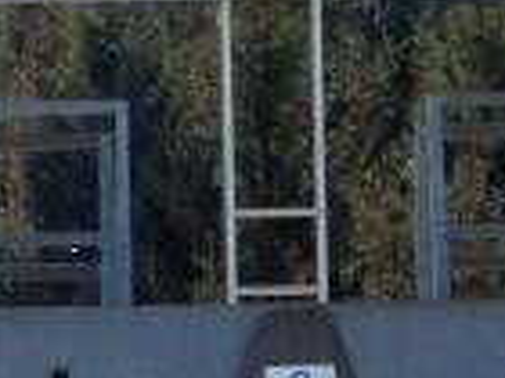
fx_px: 20701
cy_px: 472
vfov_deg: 1.0
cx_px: -592
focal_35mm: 1419
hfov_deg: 1.4
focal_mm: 33.17
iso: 80
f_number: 6.3
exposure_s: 1/250
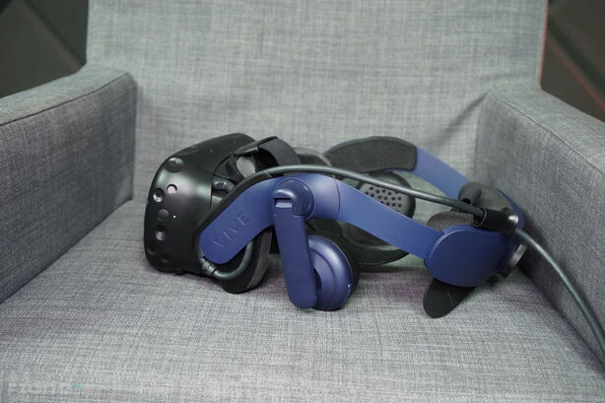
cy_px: 202
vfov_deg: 30.5
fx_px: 739
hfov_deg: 44.5
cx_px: 302
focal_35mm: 44
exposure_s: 1/160
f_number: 6.3
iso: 6400
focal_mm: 44
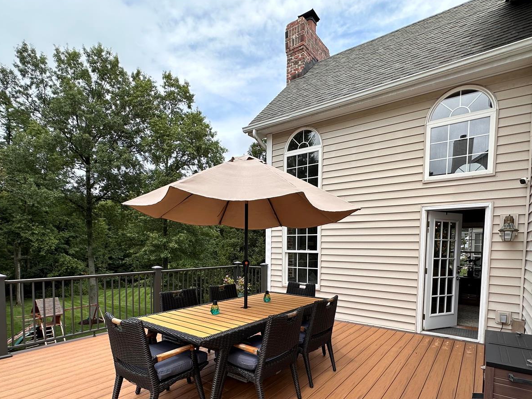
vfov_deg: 66.8
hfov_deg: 84.6
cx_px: 277
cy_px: 265
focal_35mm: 19
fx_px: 292
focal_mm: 2.22
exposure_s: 1/947
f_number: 2.2
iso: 50
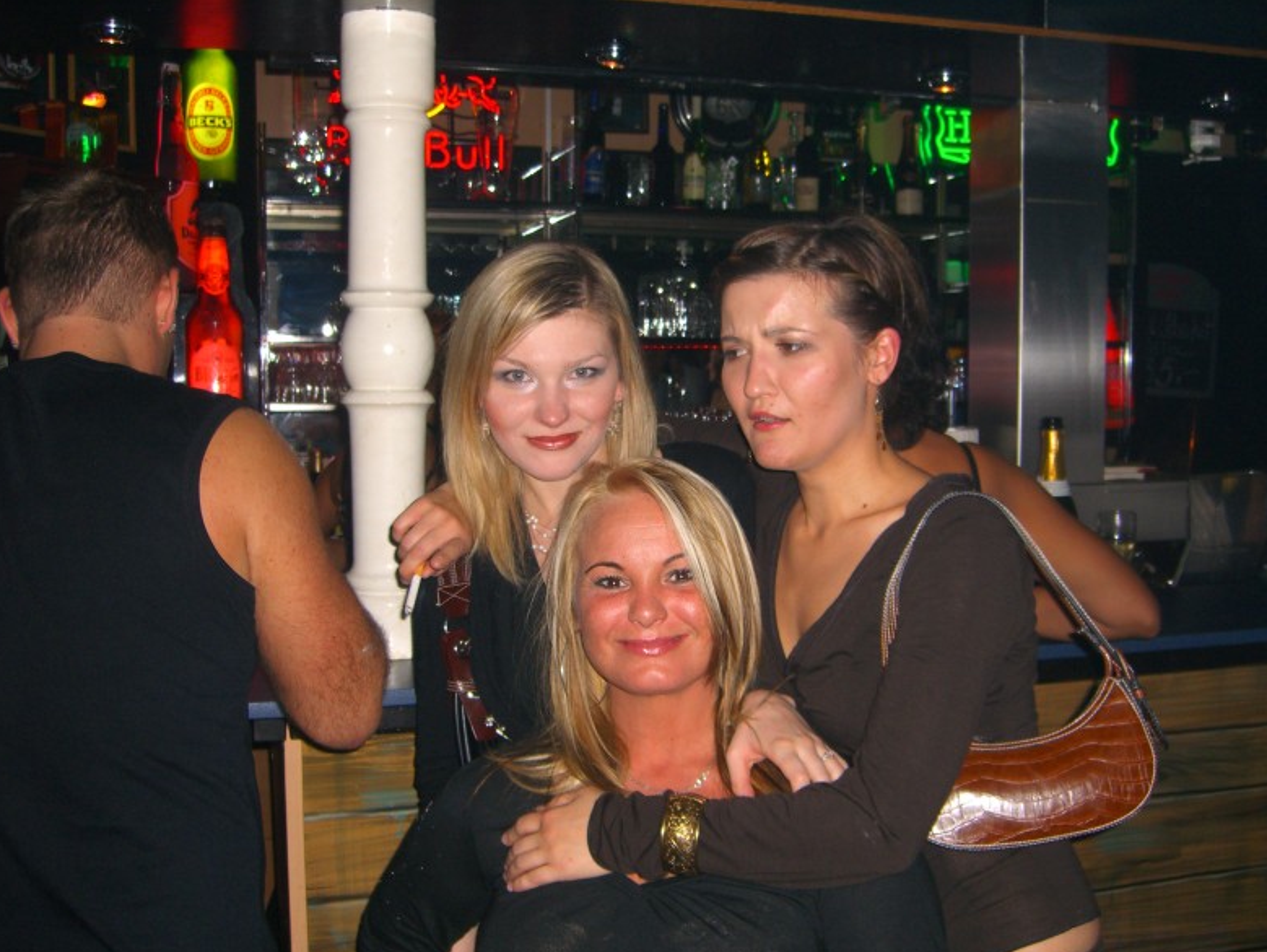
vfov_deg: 36.8
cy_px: 487
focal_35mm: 39
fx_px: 1428
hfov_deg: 47.8
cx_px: 642
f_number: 2.8
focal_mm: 7.9
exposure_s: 1/60
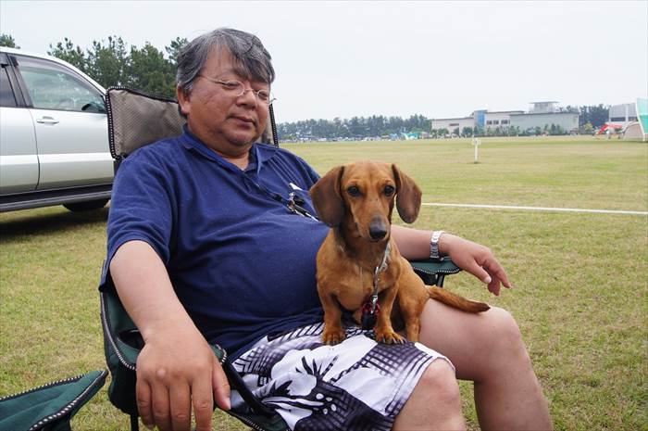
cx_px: 324
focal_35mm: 30
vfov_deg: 43.5
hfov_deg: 62.0
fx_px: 539
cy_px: 216
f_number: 9
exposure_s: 1/60
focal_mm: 20
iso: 100
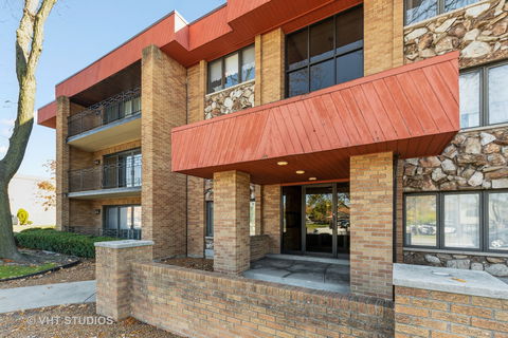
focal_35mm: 15
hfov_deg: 100.4
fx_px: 212
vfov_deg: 77.3
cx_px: 254
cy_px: 169
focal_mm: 10
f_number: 7.1
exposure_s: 1/80
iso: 200
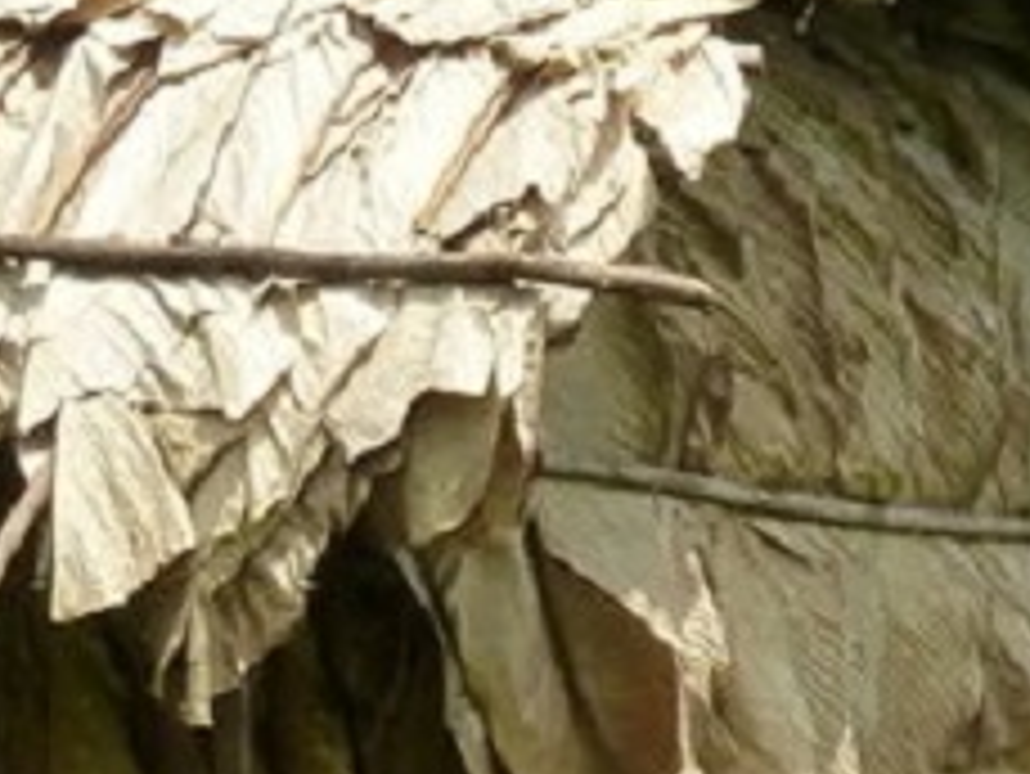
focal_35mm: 901
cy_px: 569
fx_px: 26823
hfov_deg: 2.2
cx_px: -297
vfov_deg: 1.7
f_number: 6.3
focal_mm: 30.1
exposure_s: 1/500
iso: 160
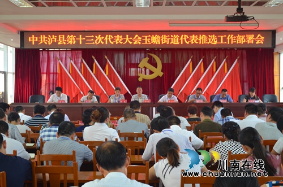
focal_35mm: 54
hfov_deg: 36.9
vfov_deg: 24.9
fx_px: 424
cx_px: 142
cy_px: 94
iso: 800
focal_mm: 36
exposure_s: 1/30
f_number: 5
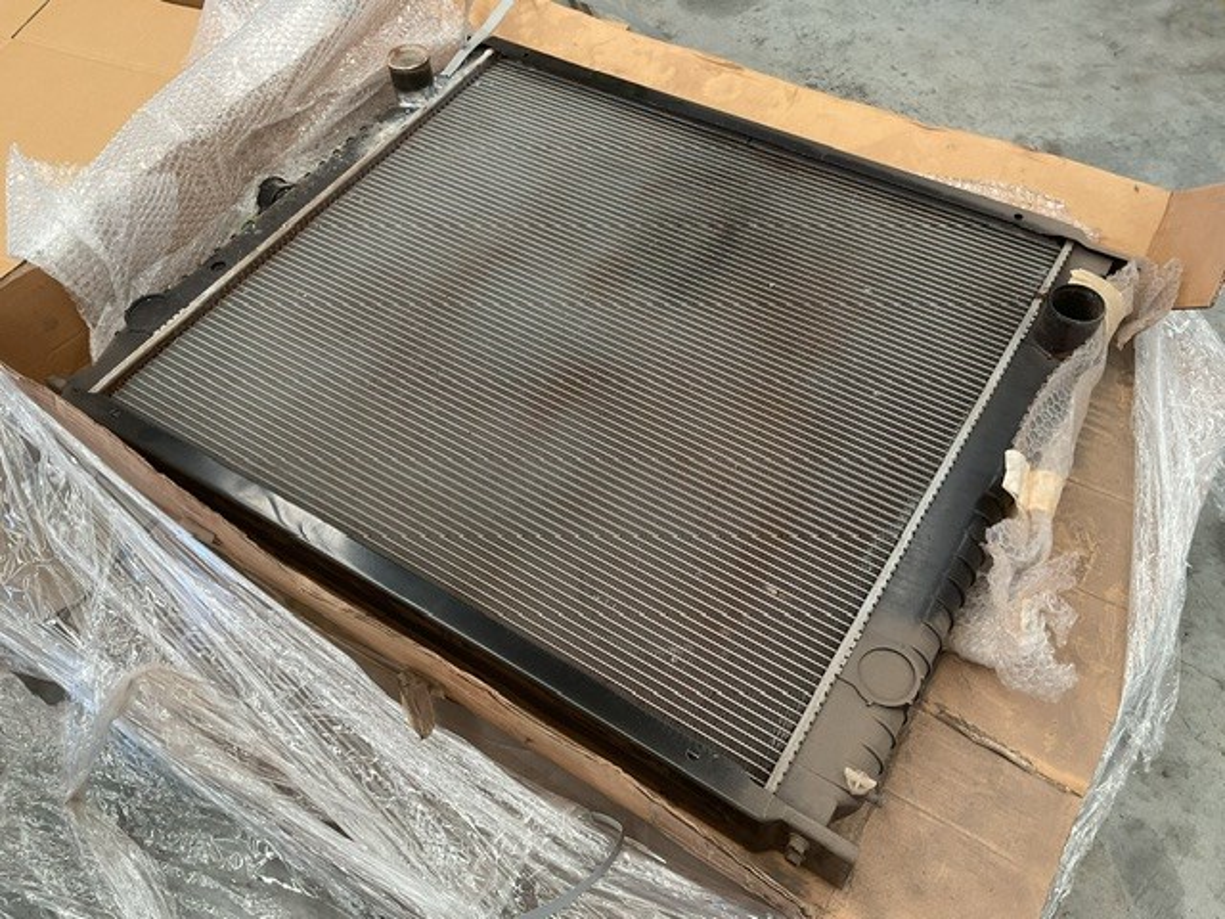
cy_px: 460
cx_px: 612
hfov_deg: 61.7
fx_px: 1026
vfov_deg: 48.2
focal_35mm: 29
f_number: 1.8
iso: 50
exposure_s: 1/60
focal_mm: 3
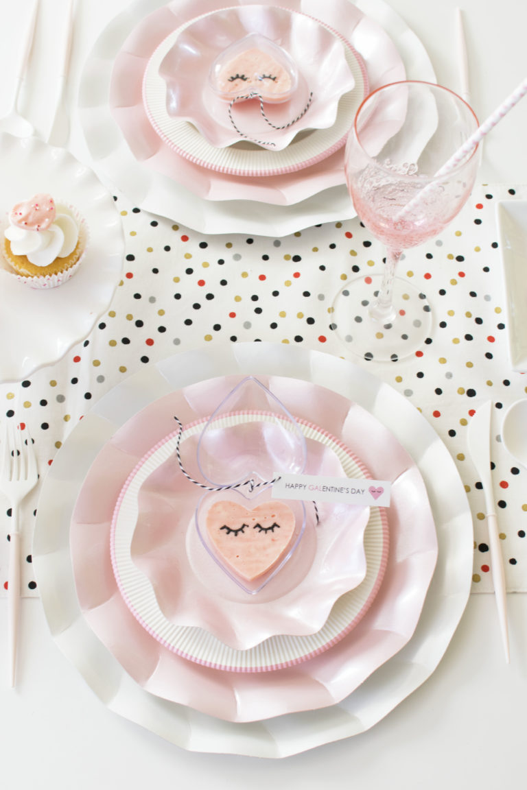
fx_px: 1153
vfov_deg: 37.9
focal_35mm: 52
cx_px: 264
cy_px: 395
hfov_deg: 25.8
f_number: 4.5
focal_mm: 35
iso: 200
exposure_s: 1/40
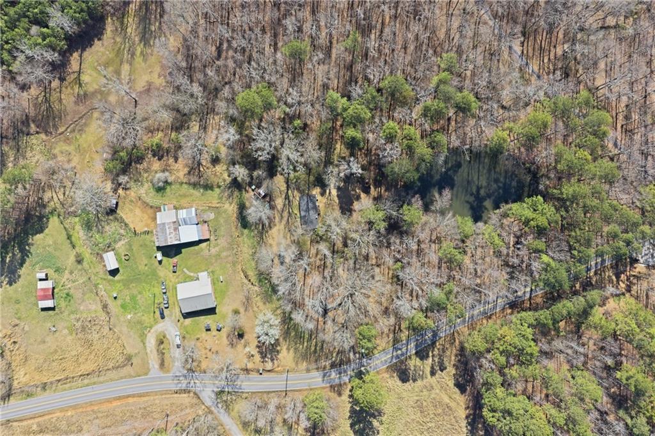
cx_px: 328
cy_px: 218
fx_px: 509
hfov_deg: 65.5
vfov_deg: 46.4
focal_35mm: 28
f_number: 2.8
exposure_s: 1/500
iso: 100
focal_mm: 14.4
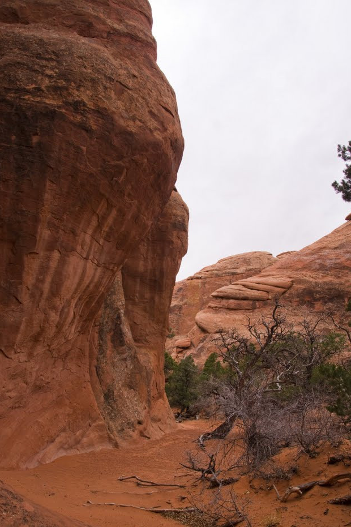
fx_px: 483
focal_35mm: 33
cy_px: 281
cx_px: 173
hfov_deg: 39.9
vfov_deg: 57.2
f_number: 8
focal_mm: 20
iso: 200
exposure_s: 1/160
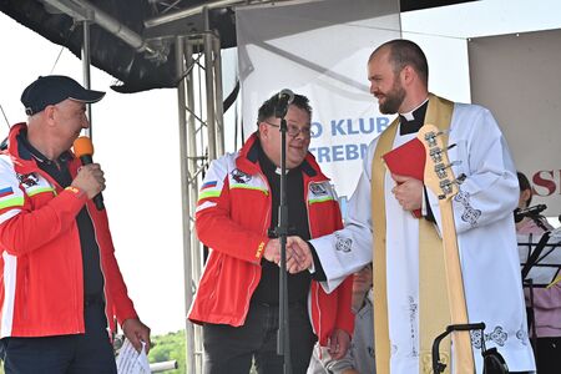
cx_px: 280
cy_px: 187
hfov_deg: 20.0
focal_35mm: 102
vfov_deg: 13.4
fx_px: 1589
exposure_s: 1/640
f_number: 13
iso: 1600
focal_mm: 102
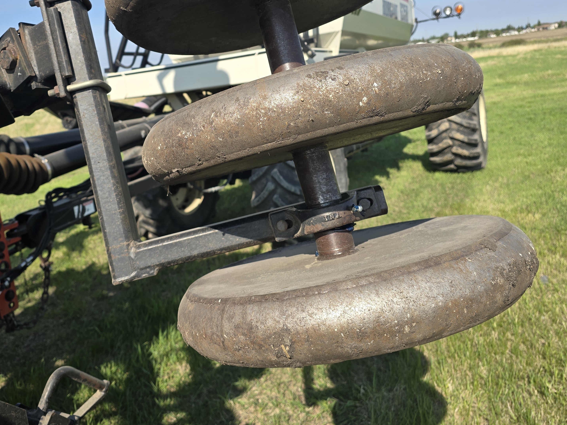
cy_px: 149
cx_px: 219
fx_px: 524
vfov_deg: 43.7
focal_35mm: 32
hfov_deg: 56.3
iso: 12
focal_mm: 6.3
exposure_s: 1/626
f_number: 1.7
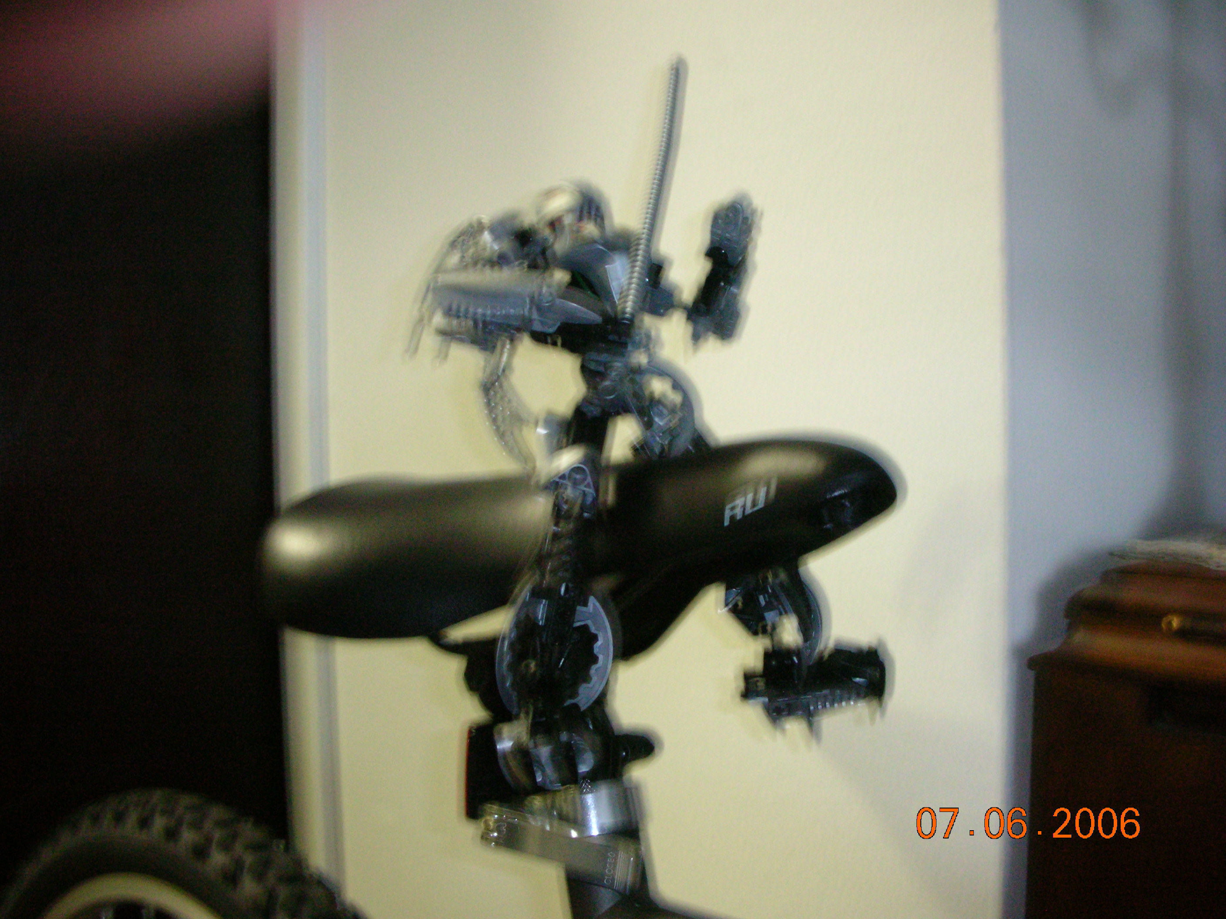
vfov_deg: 40.7
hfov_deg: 52.6
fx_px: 1240
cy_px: 460
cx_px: 613
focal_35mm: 35
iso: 200
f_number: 3
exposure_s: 1/1.9
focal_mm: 5.8
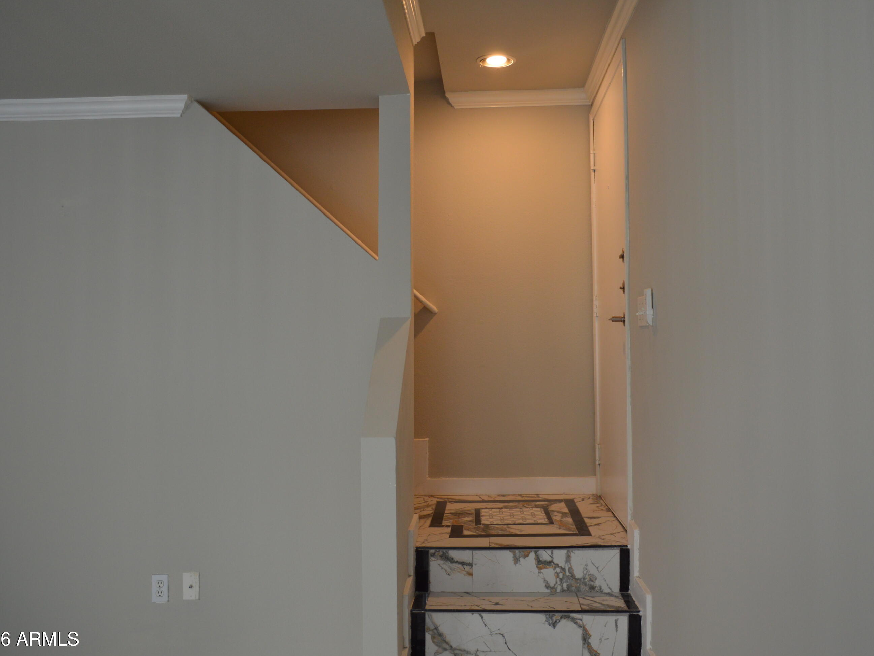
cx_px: 473
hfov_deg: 59.9
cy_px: 333
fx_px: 757
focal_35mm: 30
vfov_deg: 46.8
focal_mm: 18
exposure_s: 1/60
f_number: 4
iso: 400
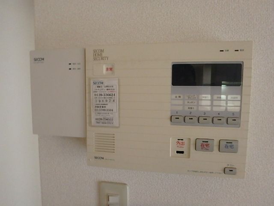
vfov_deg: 63.4
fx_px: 166
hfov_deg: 79.0
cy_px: 103
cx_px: 137
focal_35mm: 21
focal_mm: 3.7
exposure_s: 1/15
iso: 800
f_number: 3.5
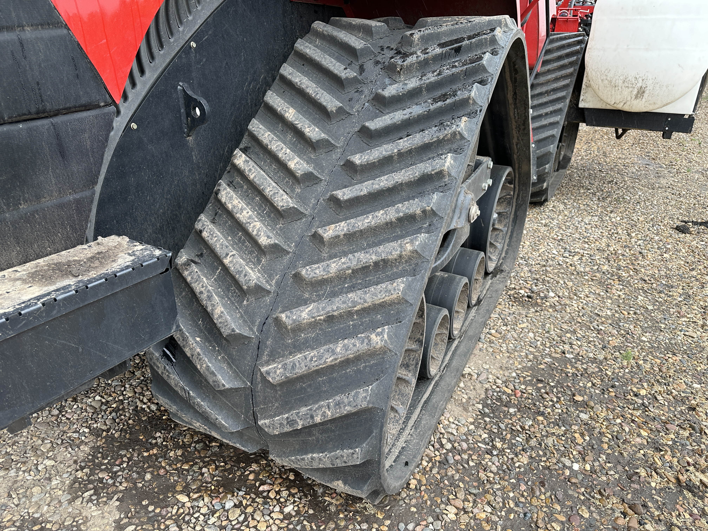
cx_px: 354
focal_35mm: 24
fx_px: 491
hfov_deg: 71.6
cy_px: 266
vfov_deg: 56.8
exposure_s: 1/190
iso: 64
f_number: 1.78
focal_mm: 6.86
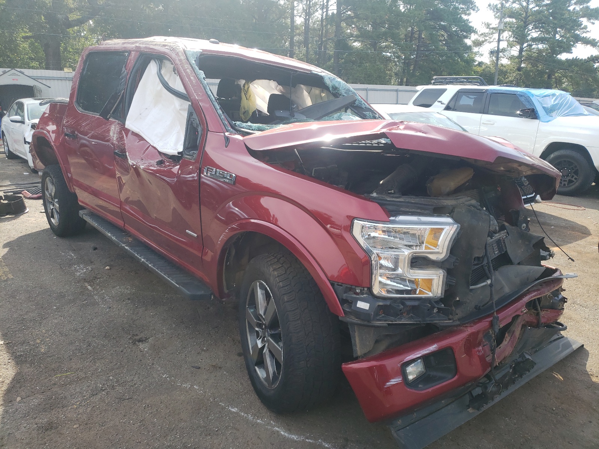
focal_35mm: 26
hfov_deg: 67.3
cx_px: 300
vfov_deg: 53.1
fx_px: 450
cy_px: 224
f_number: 1.5
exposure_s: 1/1000
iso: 50
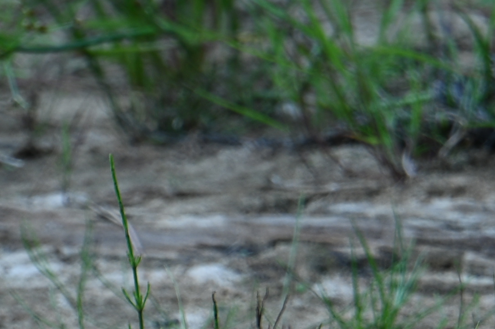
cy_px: 768
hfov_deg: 0.7
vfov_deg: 0.5
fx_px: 38261
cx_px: 22
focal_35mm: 2784
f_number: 6.7
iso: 100
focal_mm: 500
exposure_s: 1/125
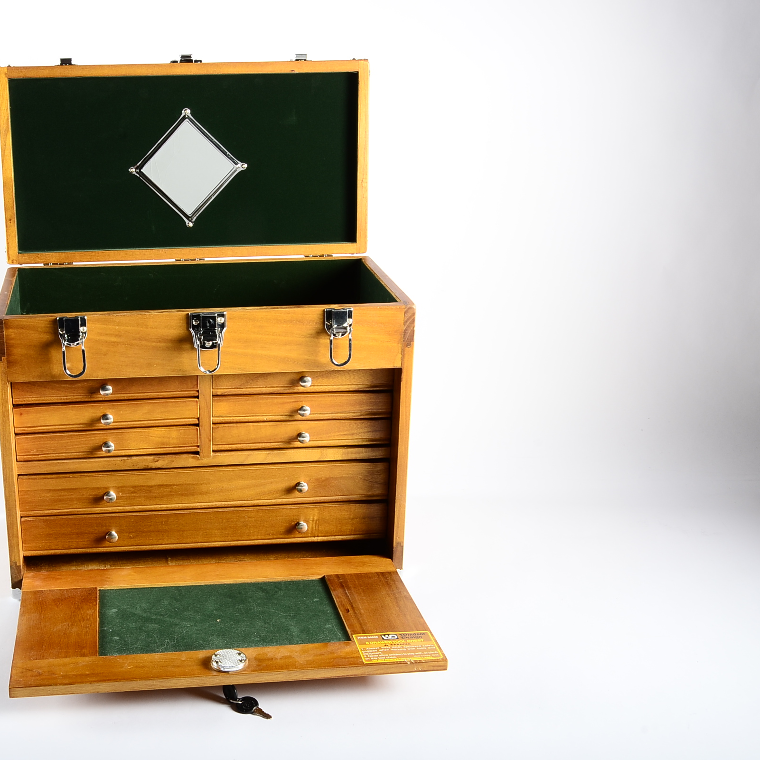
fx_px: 1167
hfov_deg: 35.4
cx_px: 210
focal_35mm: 47
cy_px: 383
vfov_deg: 36.1
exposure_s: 1/250
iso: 200
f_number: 14
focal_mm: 24
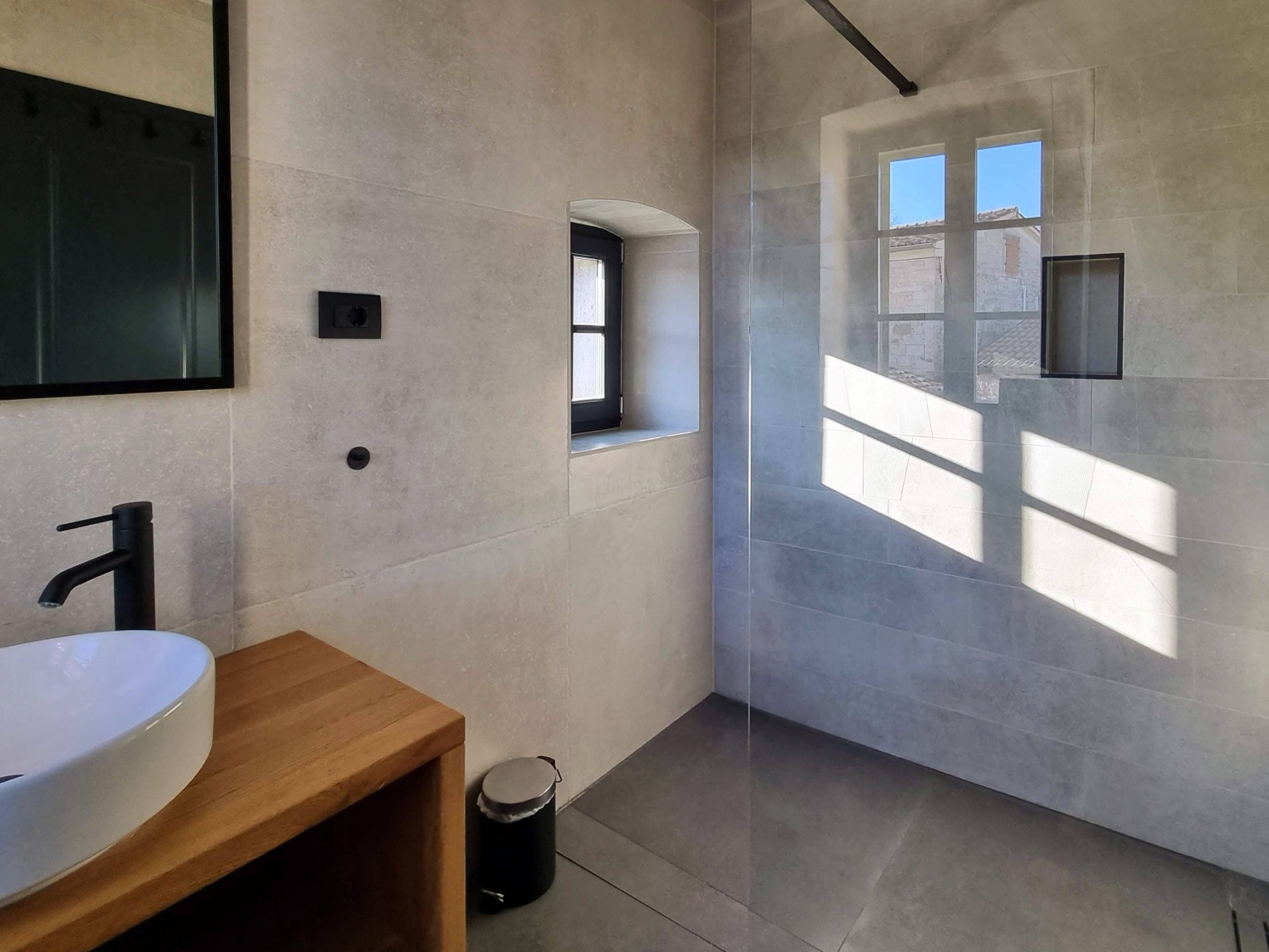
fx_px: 623
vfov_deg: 73.5
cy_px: 358
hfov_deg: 90.6
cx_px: 712
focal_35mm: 17
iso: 80
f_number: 2.2
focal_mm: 2.2
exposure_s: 1/100
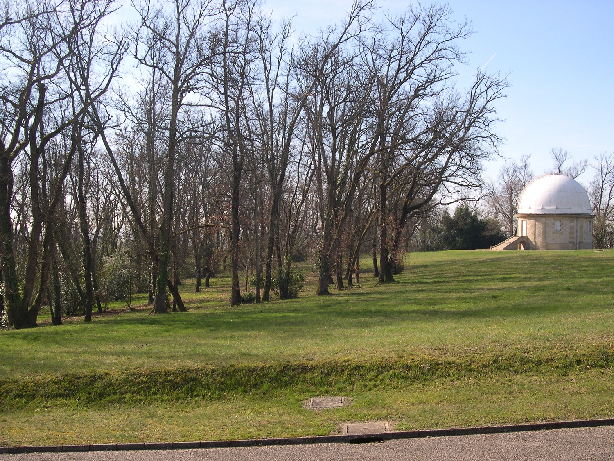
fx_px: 674
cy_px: 230
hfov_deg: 49.0
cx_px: 307
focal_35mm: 38
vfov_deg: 37.7
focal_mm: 8
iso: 100
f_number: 7.6
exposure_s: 1/95.9
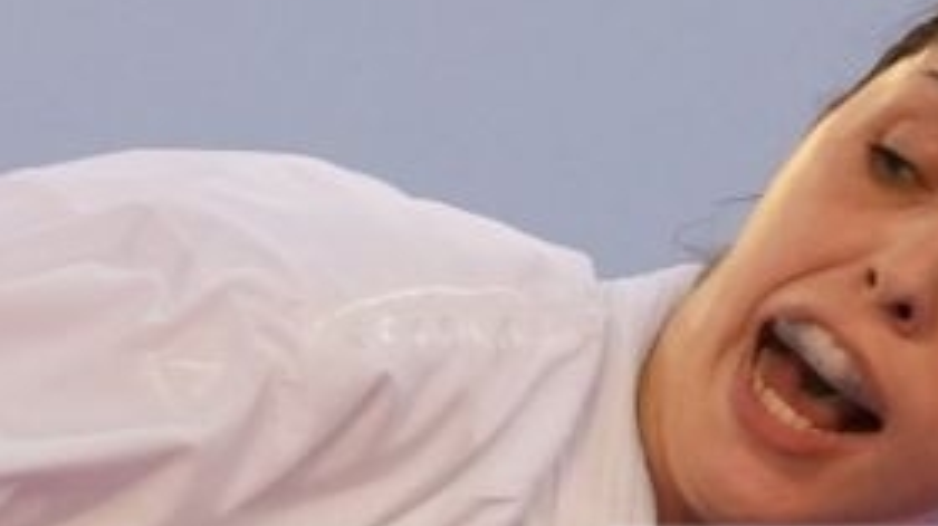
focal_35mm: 1826
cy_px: 831
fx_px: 45382
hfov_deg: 1.2
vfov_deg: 0.7
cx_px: -214
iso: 1600
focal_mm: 181
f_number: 2.8
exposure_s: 1/1000
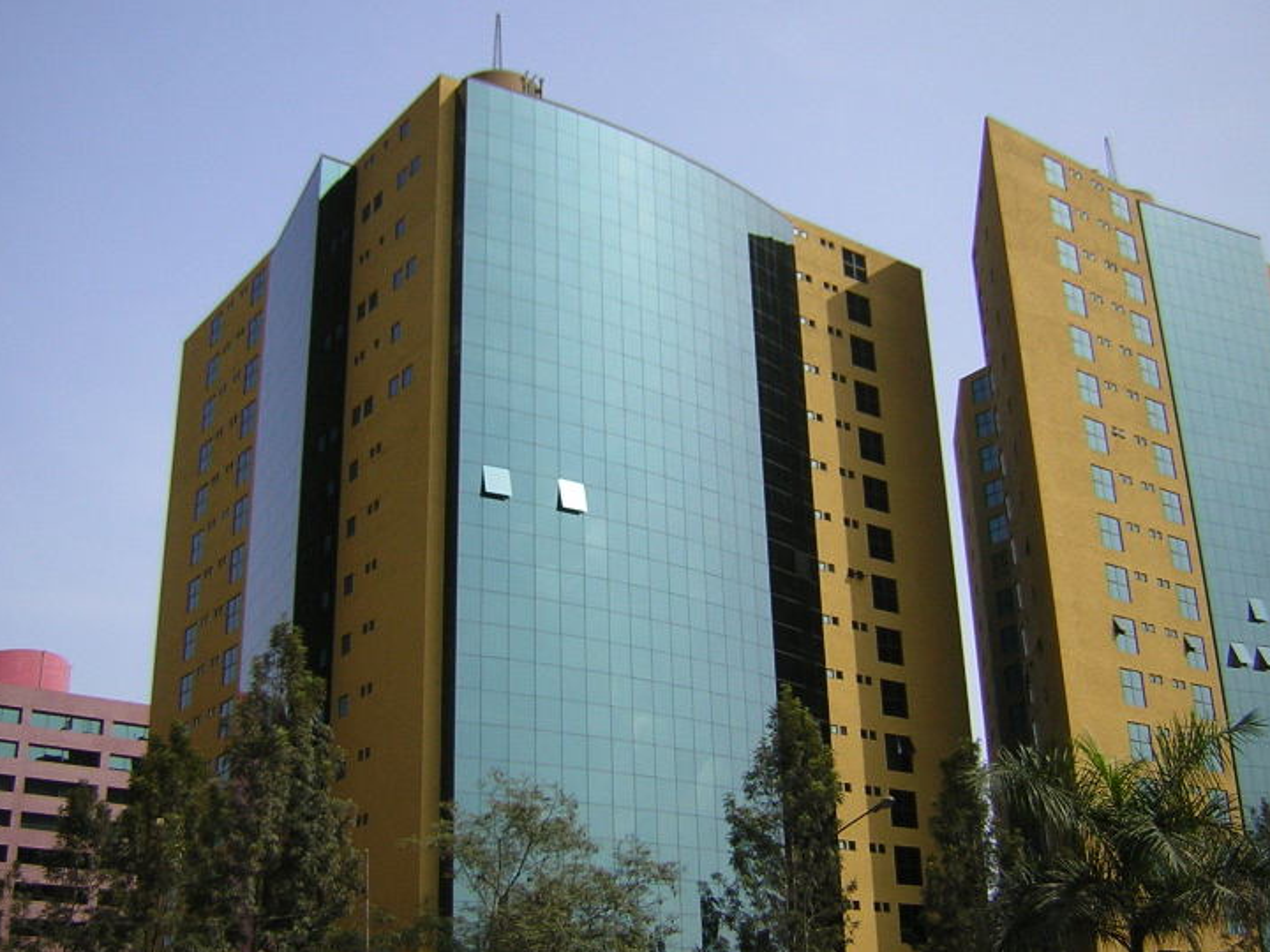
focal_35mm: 40
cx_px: 637
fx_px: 1468
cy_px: 472
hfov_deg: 46.8
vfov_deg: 36.0
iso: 50
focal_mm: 4.7
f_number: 2.6
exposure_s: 1/1049
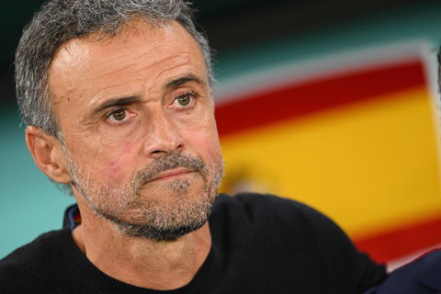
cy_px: 147
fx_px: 4410
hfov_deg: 5.7
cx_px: 220
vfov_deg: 3.8
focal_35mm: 360
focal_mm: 360
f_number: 5
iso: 4000
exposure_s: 1/1000
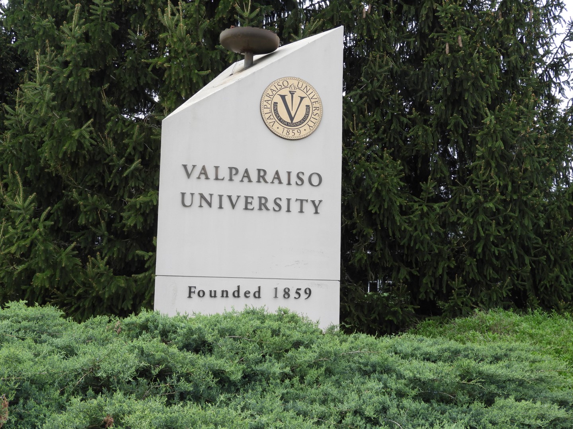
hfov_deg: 42.1
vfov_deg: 32.2
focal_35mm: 45
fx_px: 745
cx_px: 286
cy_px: 214
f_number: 4
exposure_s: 1/320
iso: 100
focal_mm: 8.1
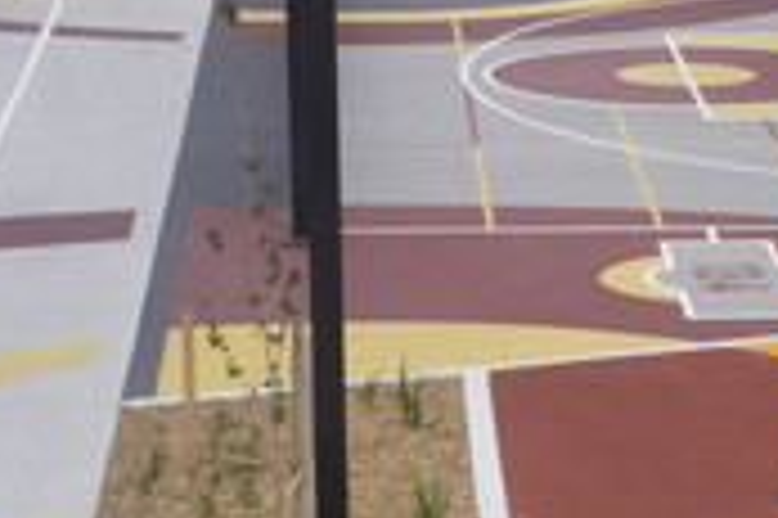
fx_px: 4189
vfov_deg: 7.1
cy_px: 205
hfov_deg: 10.5
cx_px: 733
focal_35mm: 194
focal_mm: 10.26
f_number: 8
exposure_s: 1/15
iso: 100
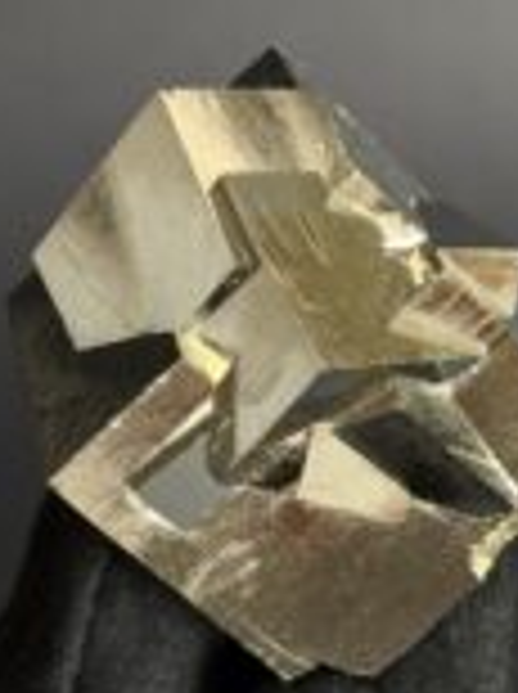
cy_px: 248
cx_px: 288
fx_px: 2501
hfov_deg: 11.8
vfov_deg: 15.8
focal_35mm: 125
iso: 80
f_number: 1.78
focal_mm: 6.76
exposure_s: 1/100
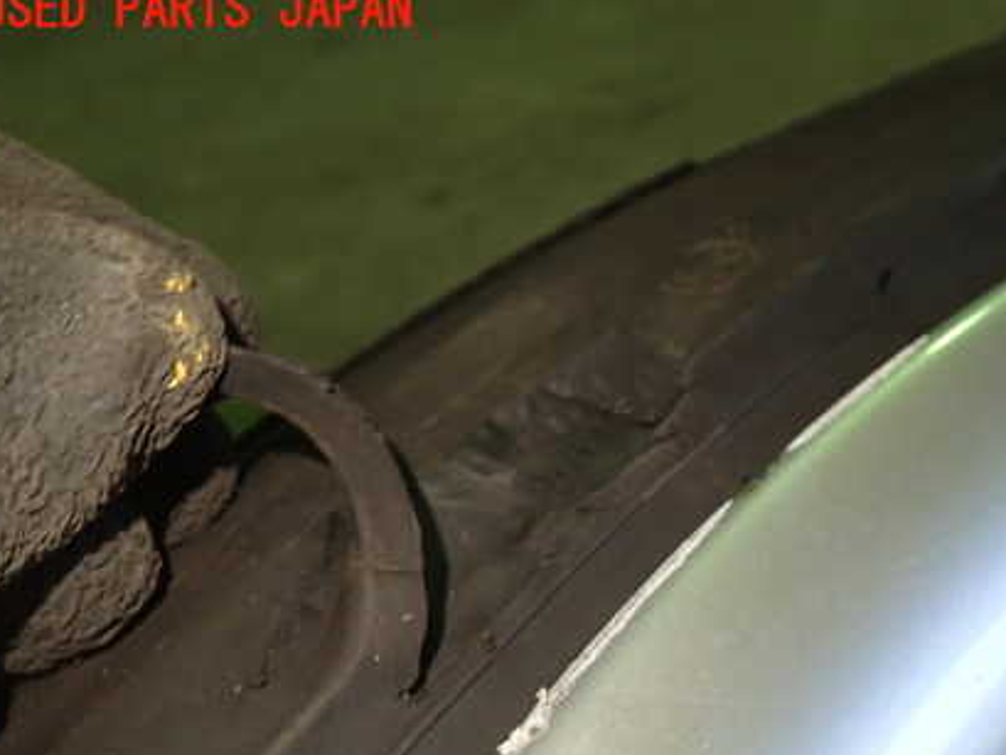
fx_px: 1279
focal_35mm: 44
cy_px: 534
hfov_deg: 42.1
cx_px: 703
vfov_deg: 32.5
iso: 250
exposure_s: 1/30
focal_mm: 5.4
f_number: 2.3
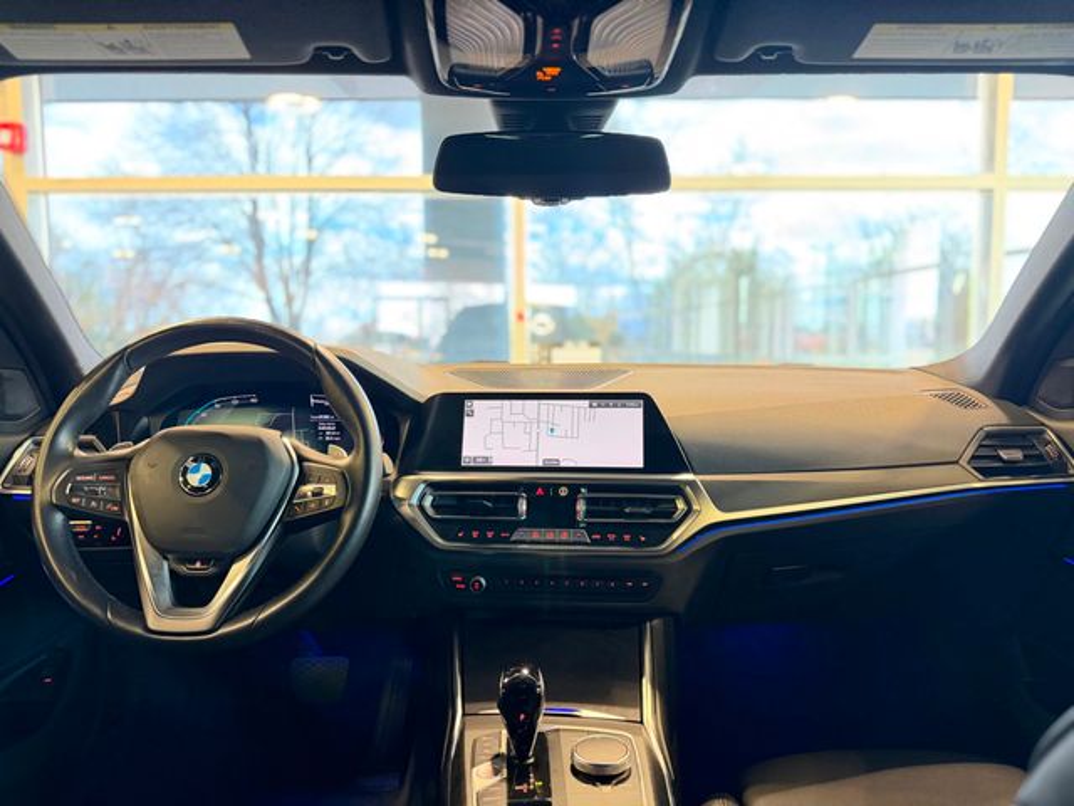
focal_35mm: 24
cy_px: 403
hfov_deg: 71.6
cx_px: 537
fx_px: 745
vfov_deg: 56.8
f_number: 1.78
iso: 1000
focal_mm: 6.76
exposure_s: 1/38
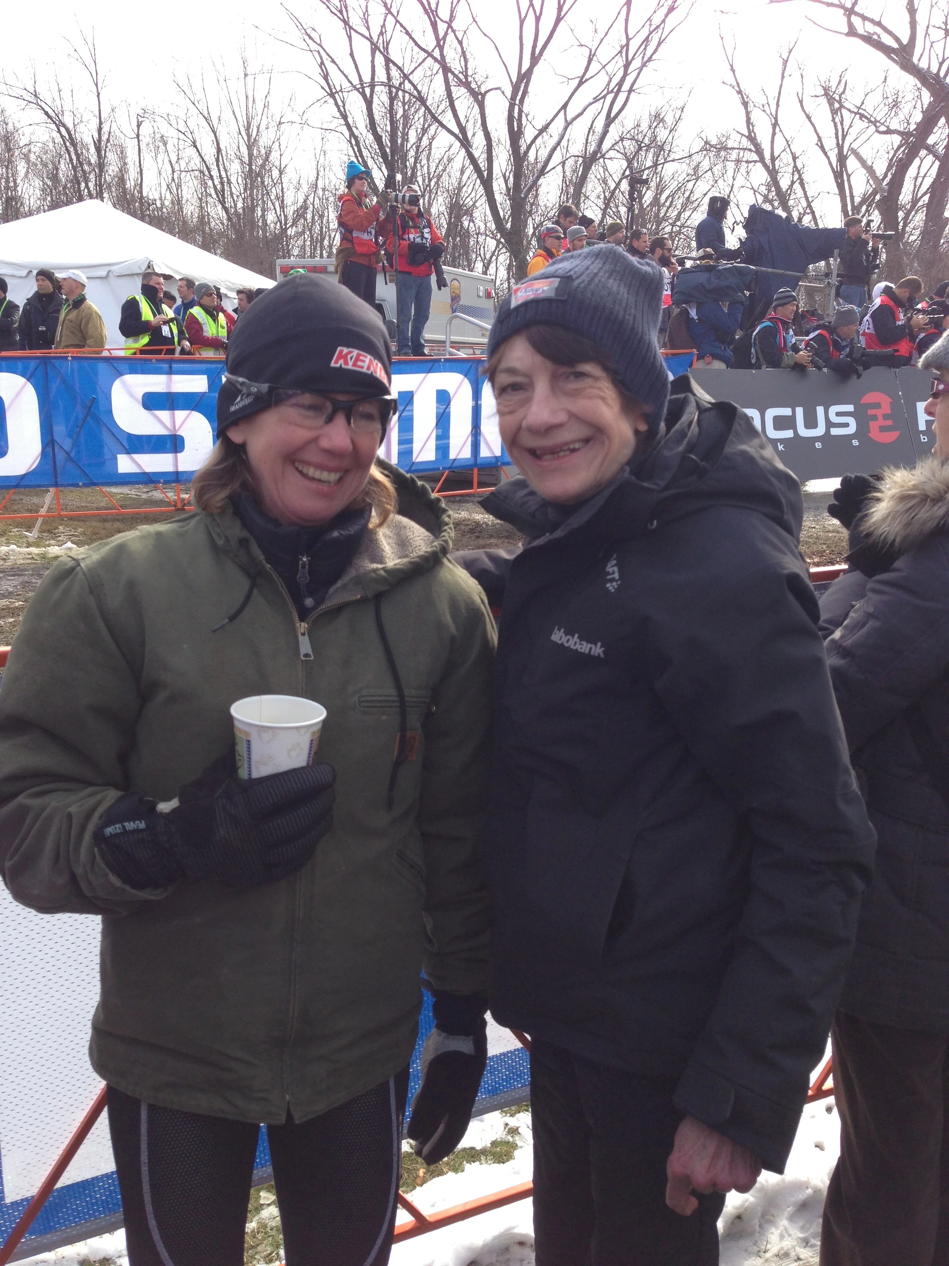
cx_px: 474
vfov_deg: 55.4
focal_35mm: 33
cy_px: 633
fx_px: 1206
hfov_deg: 42.9
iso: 50
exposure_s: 1/661
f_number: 2.4
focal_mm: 4.13
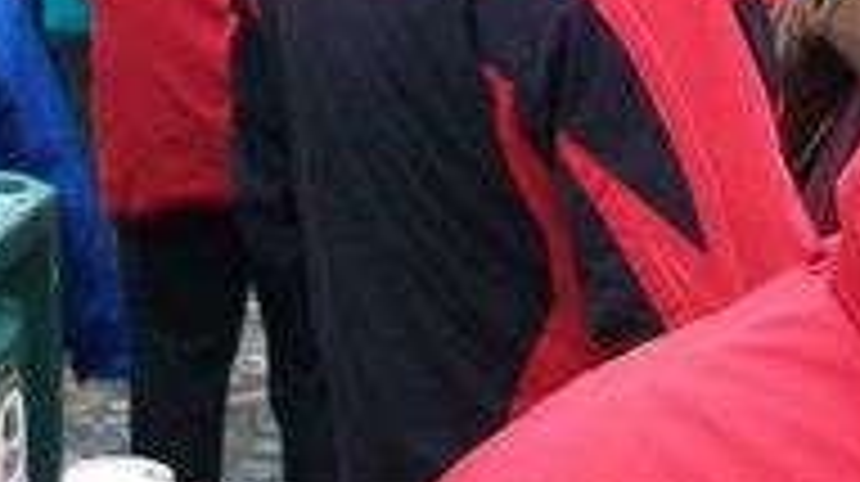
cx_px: 117
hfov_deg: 18.1
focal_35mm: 117
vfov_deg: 10.0
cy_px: -212
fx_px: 2665
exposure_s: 1/100
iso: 120
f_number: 2.8
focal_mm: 5.7
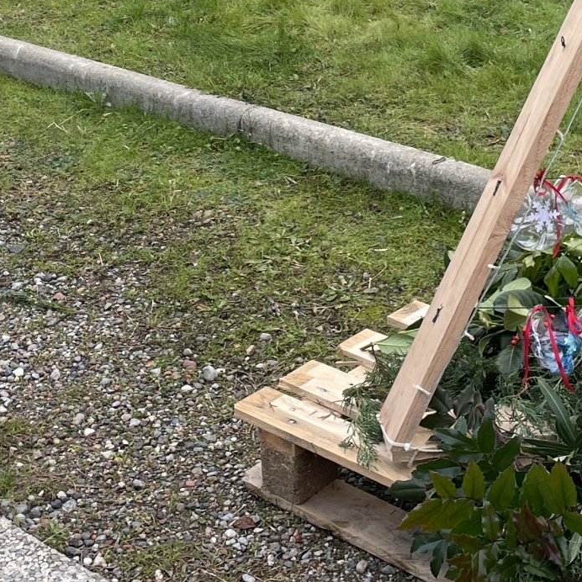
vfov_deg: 19.3
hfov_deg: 20.4
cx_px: 281
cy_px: -100
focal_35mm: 85
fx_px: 1617
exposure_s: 1/121
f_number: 1.6
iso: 40
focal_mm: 4.2
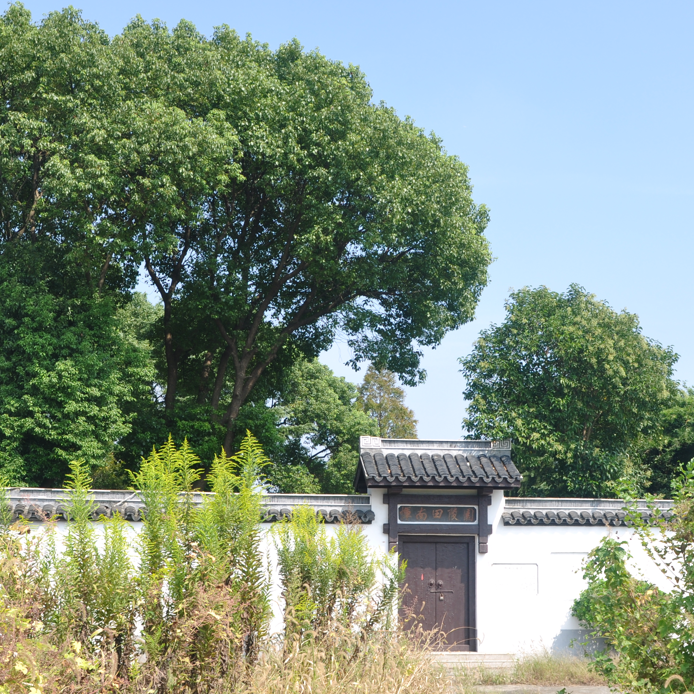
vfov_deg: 30.1
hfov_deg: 30.2
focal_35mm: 57
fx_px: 1287
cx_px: 363
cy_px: 383
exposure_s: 1/160
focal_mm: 25
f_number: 9
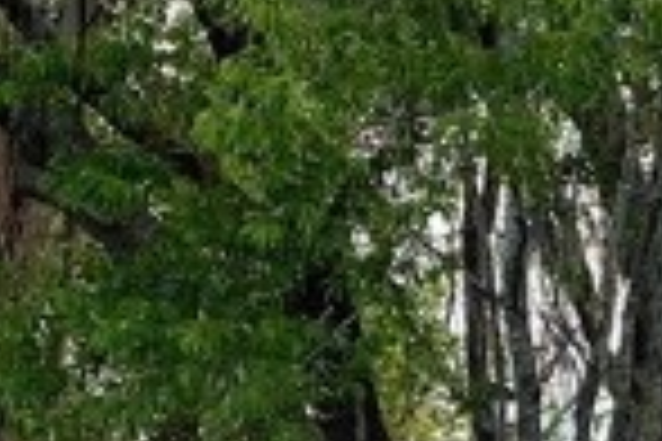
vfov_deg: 7.2
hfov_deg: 10.6
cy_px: 549
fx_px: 3475
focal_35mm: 189
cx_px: 932
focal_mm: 5.1
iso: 50
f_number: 1.6
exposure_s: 1/611
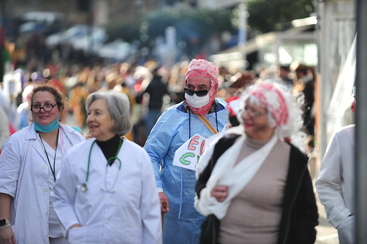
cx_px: 184
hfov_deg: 10.3
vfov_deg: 6.9
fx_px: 2038
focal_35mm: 200
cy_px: 122
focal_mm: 200
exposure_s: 1/800
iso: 200
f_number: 2.8
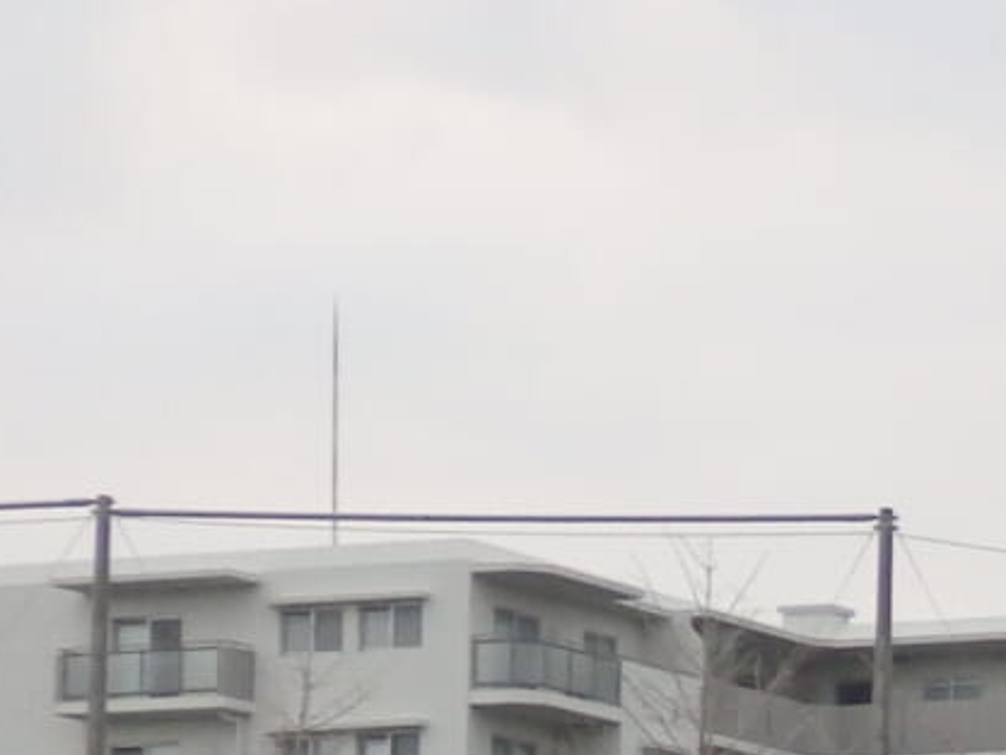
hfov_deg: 10.2
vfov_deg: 7.9
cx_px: 1742
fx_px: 5349
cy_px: 1114
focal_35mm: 184
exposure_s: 1/60
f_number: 3.3
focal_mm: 5.5
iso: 125
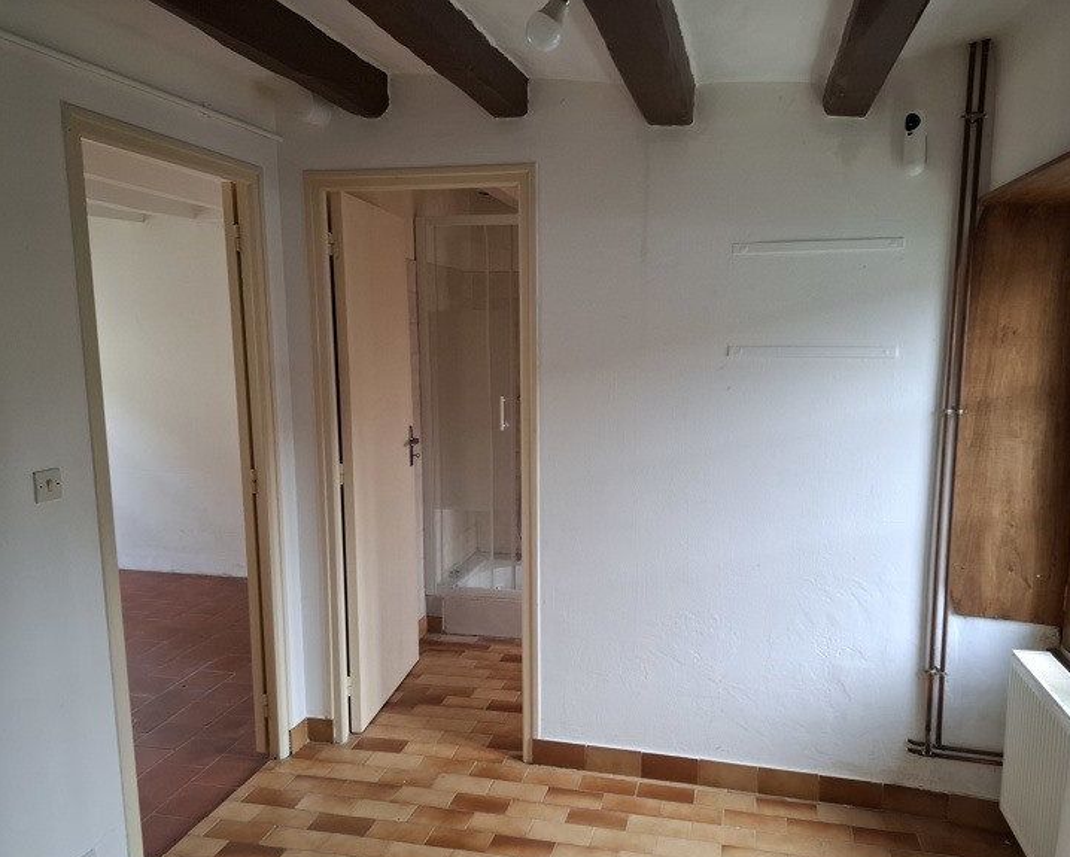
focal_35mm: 25
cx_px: 595
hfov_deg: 67.9
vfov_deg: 56.8
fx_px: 792
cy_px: 437
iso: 200
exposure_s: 1/60
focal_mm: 5.54
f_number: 1.8
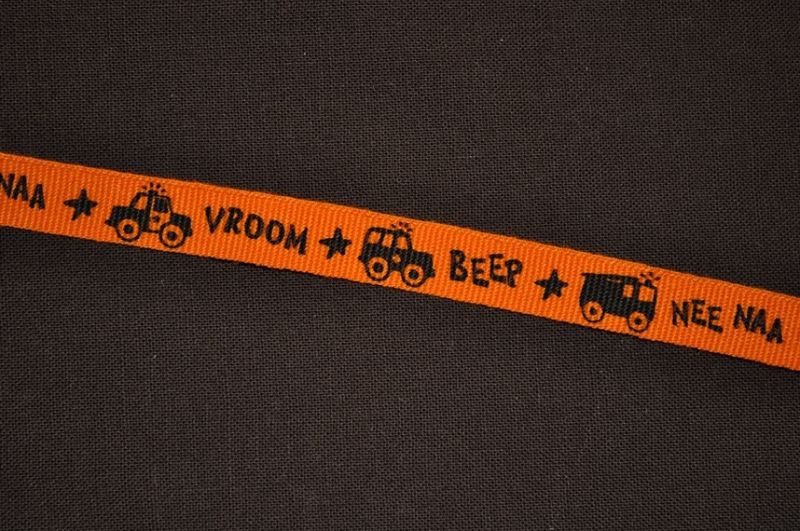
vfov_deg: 18.1
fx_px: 1664
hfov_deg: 27.0
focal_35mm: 75
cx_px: 400
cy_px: 266
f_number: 5.6
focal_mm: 50
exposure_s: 1/60
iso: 400
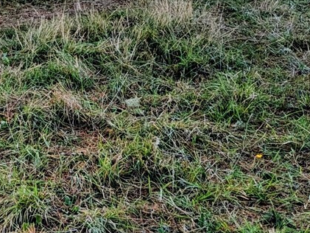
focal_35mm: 95
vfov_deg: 15.1
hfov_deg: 19.4
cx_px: -70
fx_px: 851
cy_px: -32
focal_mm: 5.43
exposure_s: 1/911
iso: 50
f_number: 1.89
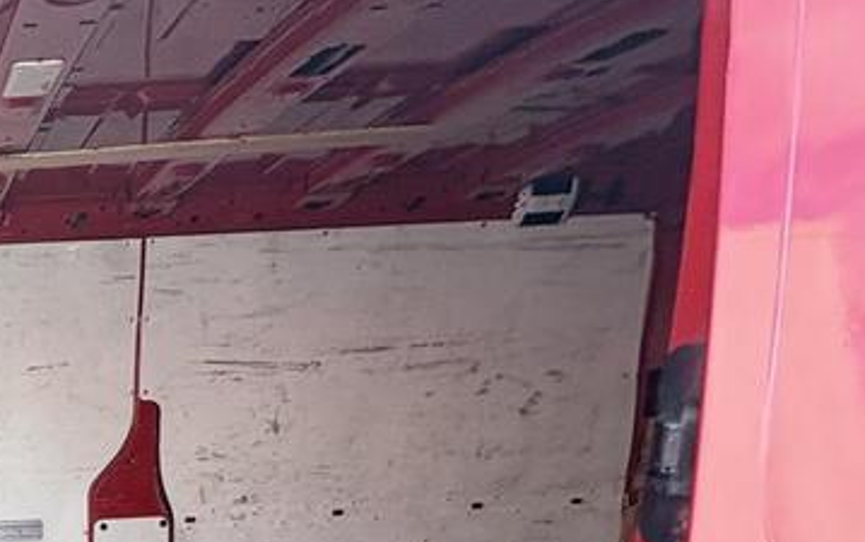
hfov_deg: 41.5
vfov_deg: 29.9
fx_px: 873
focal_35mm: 37
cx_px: -94
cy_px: 636
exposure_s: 1/99
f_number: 2.2
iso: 64
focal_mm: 2.22
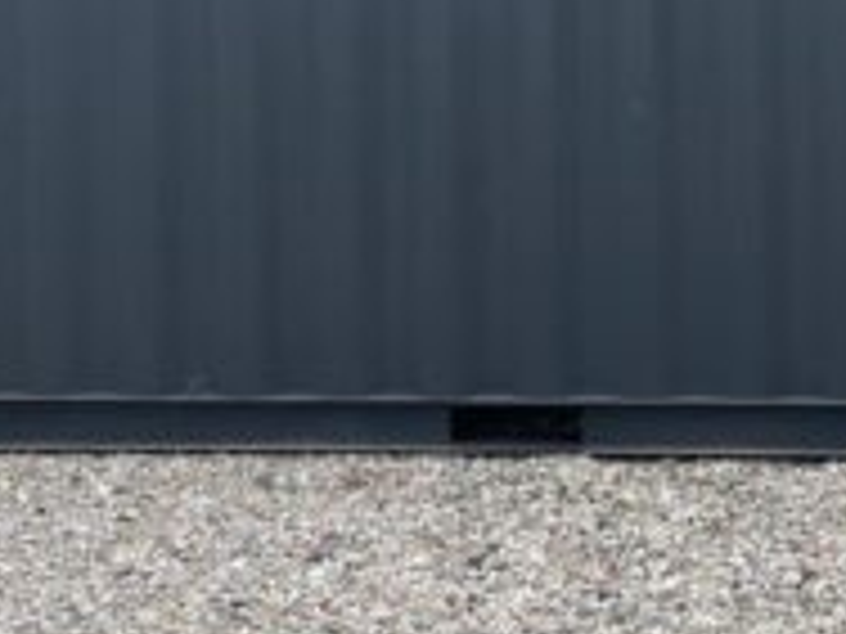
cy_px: -103
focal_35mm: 83
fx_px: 2028
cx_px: 819
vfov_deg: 17.1
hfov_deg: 22.7
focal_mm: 5.1
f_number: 1.6
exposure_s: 1/1199
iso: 50
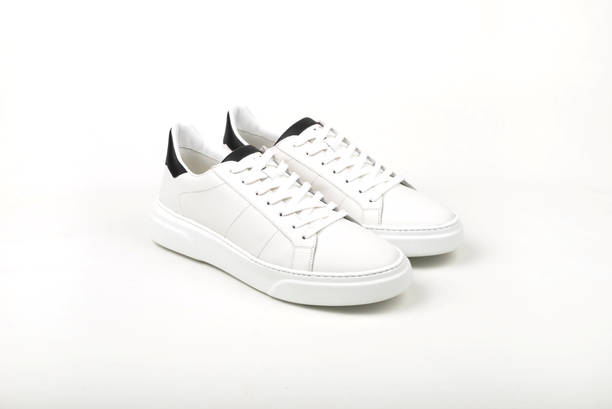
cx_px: 306
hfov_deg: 39.6
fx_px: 850
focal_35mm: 50
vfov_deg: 27.0
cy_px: 204
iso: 50
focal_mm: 50
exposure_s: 1/160
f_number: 9
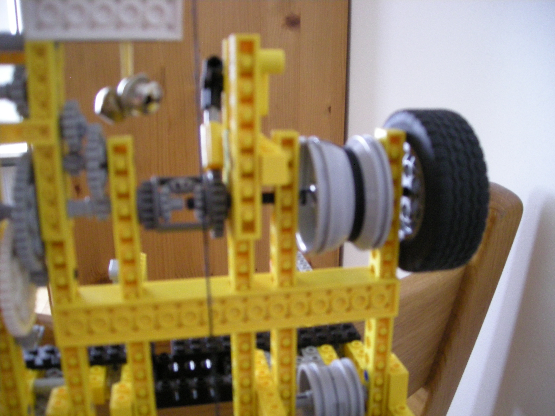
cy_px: 208
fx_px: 561
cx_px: 278
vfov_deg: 40.7
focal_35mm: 35
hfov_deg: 52.6
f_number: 2.8
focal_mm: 5.7
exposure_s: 1/8
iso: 418
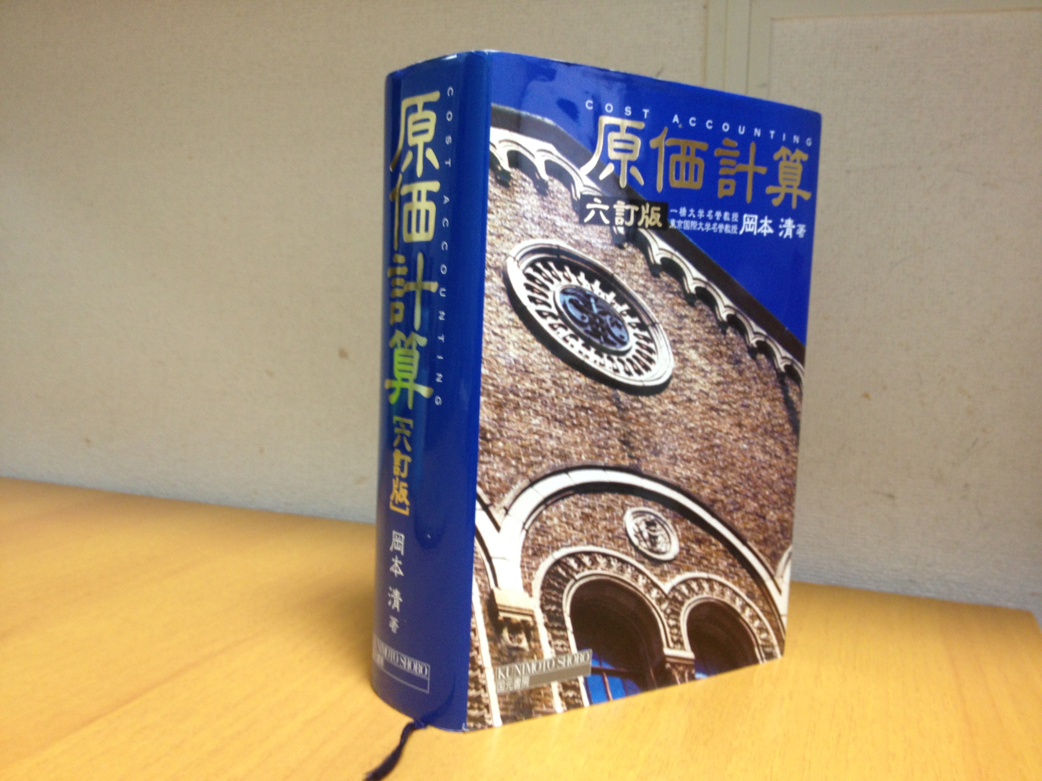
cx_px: 521
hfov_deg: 52.6
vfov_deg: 40.7
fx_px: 1054
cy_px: 390
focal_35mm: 35
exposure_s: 1/20
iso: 80
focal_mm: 4.28
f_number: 2.4
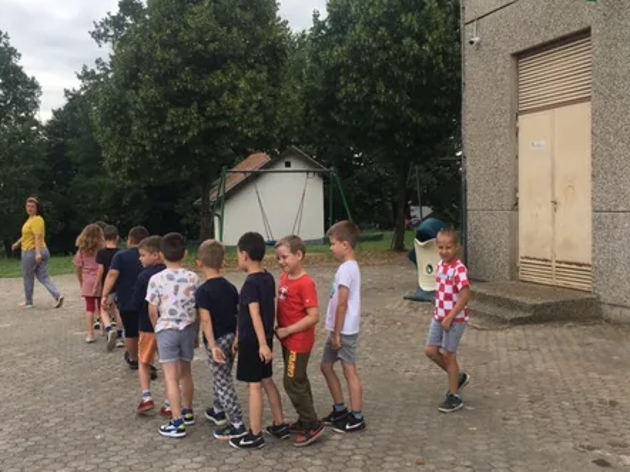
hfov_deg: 44.8
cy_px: 262
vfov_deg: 34.3
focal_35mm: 42
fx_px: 764
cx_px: 314
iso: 25
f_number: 2.2
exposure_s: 1/785
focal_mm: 4.15
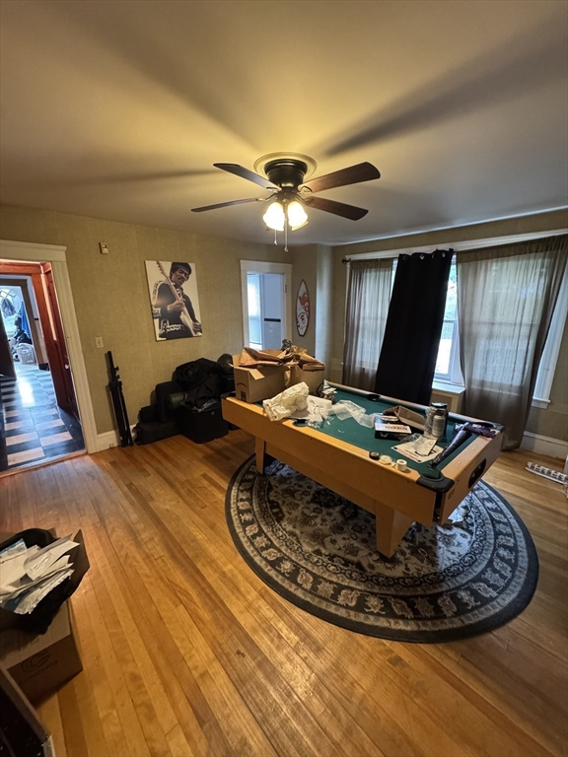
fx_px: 306
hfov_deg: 85.7
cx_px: 284
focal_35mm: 14
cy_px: 378
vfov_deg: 102.1
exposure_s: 1/60
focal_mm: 2.22
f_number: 2.2
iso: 1250
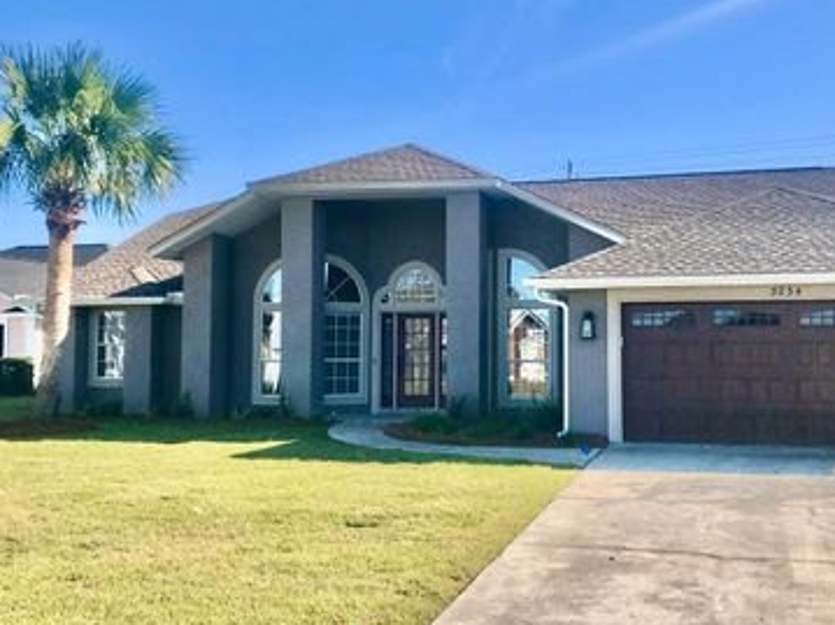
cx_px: 500
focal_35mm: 39
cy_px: 308
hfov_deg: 47.6
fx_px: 940
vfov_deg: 36.8
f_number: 1.8
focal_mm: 3.99
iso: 20
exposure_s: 1/1880
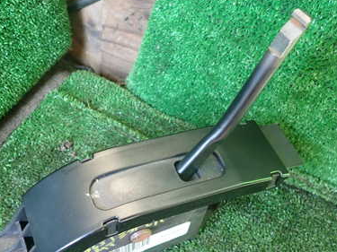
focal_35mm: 40
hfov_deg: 46.6
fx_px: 389
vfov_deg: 35.6
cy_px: 167
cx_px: 137
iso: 250
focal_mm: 4.5
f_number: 2
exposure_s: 1/30
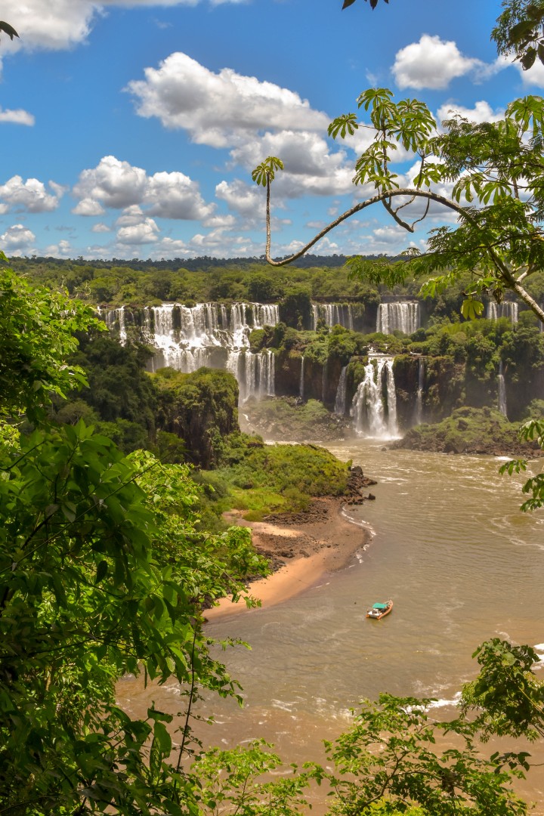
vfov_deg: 43.6
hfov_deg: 29.9
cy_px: 408
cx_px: 272
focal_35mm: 45
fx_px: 1020
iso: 400
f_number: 7.1
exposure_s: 1/2000
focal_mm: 30
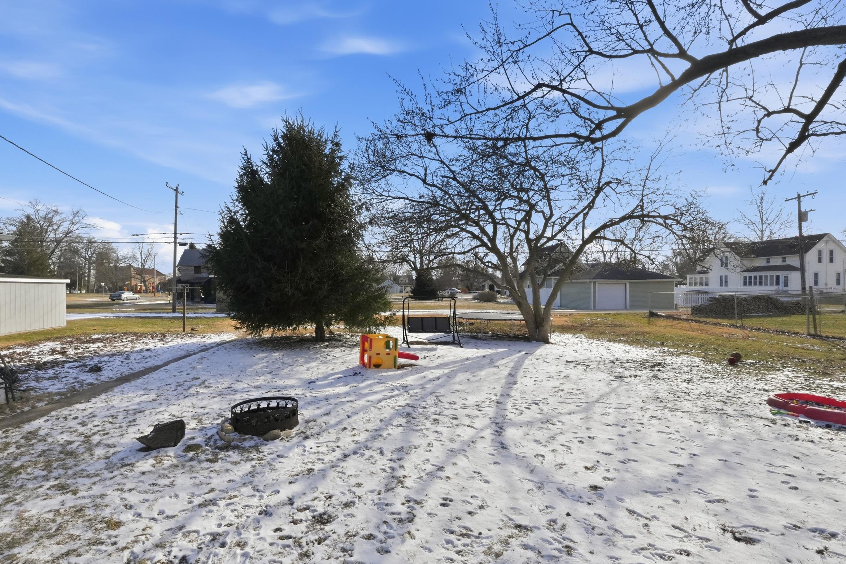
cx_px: 398
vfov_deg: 73.7
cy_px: 290
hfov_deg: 96.6
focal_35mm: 16
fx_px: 376
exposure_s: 1/800
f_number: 16
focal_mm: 10
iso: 640
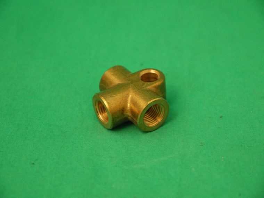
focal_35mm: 78
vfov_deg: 18.9
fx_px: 595
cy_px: 99
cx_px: 132
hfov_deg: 25.0
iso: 800
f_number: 5.5
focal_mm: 39
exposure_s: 1/50
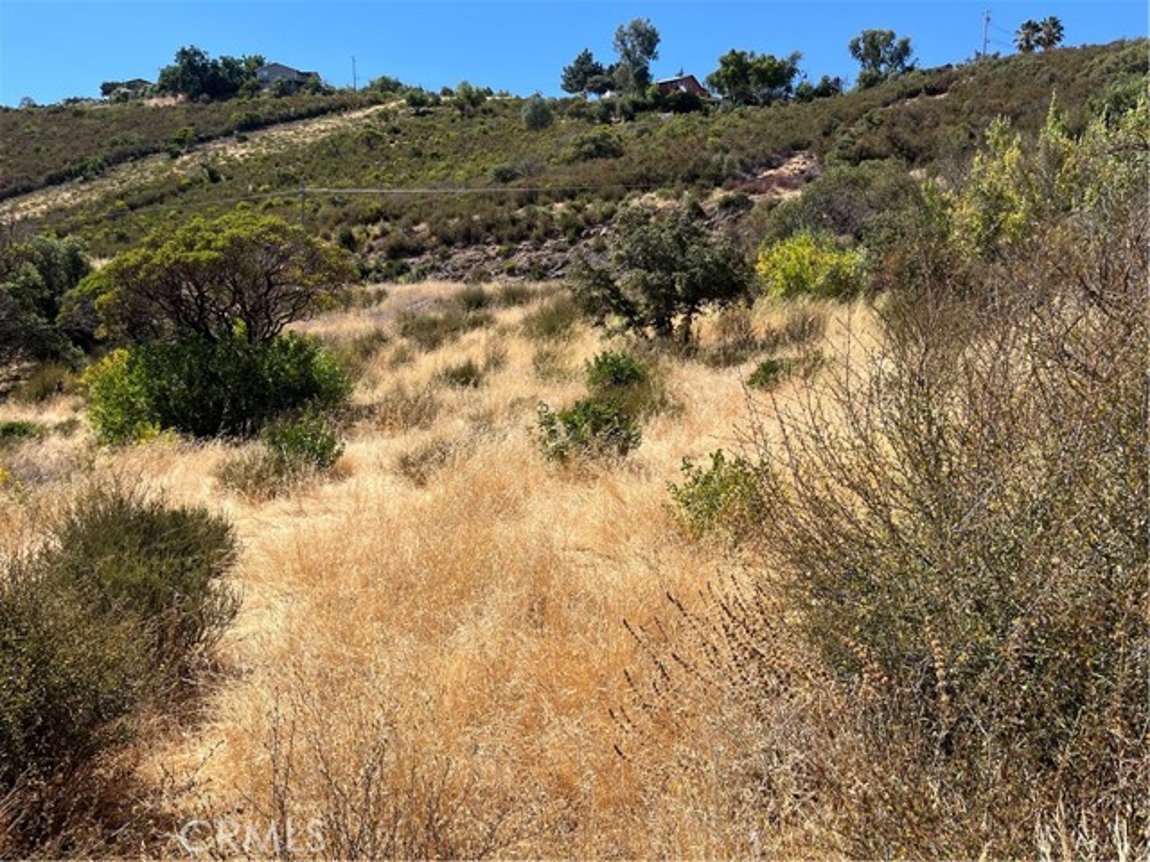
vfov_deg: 53.1
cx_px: 575
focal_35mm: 26
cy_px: 431
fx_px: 864
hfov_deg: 67.3
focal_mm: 5.1
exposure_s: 1/3049
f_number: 1.6
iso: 50
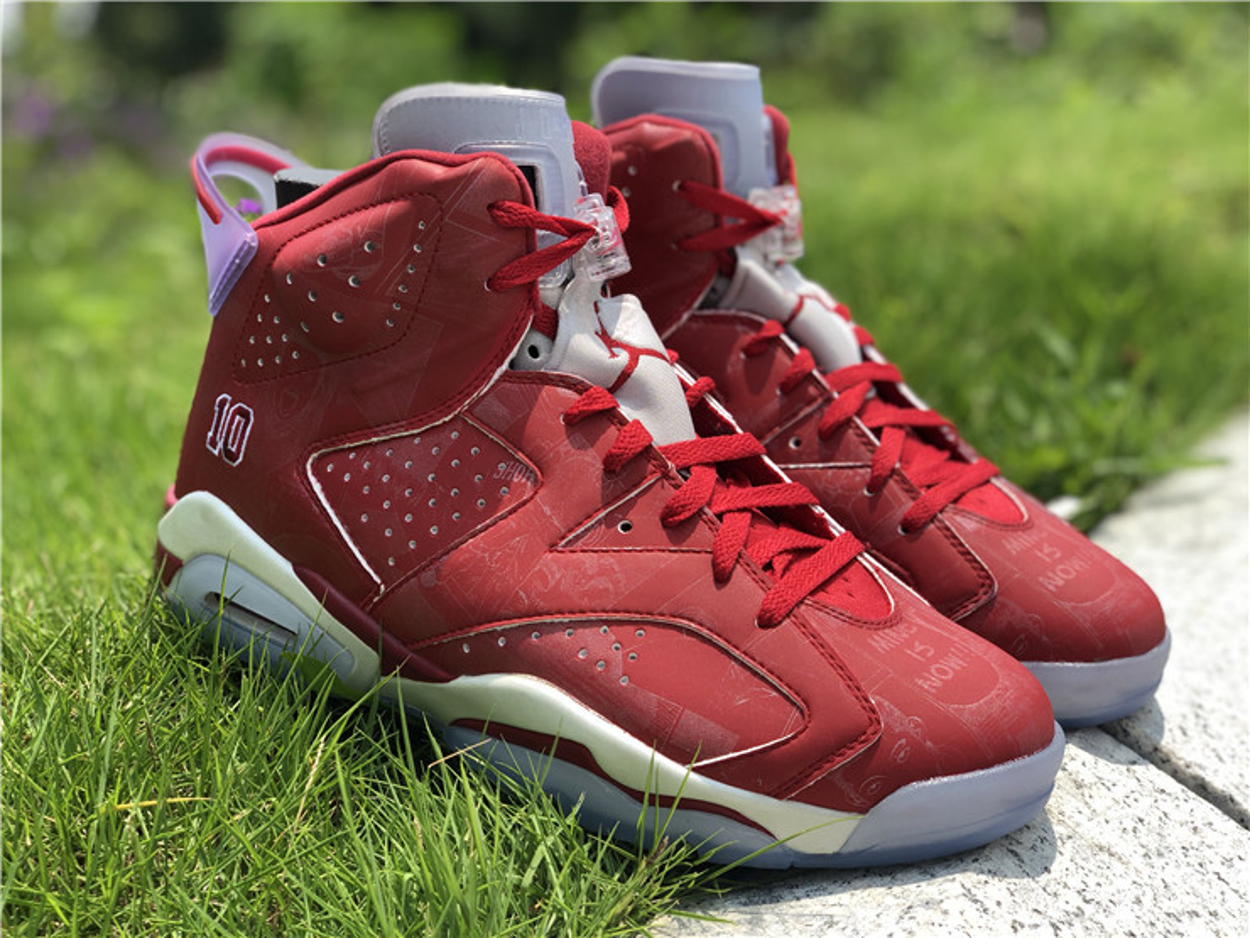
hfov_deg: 36.8
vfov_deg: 28.0
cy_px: 469
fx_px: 1878
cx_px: 625
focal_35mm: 52
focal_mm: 6
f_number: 2.4
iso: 16
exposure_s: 1/649
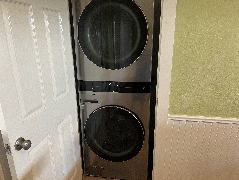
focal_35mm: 26
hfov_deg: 67.3
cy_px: 90
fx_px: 180
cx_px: 120
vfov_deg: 53.1
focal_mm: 5.7
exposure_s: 1/60
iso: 160
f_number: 1.5
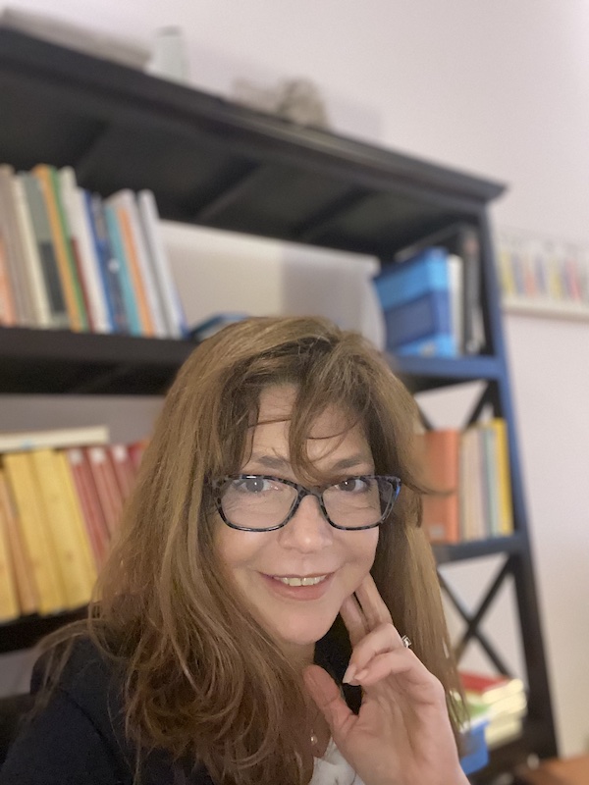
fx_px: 681
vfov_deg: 60.0
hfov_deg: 46.8
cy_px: 392
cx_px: 294
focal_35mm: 30
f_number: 2.2
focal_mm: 2.71
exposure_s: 1/27
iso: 800
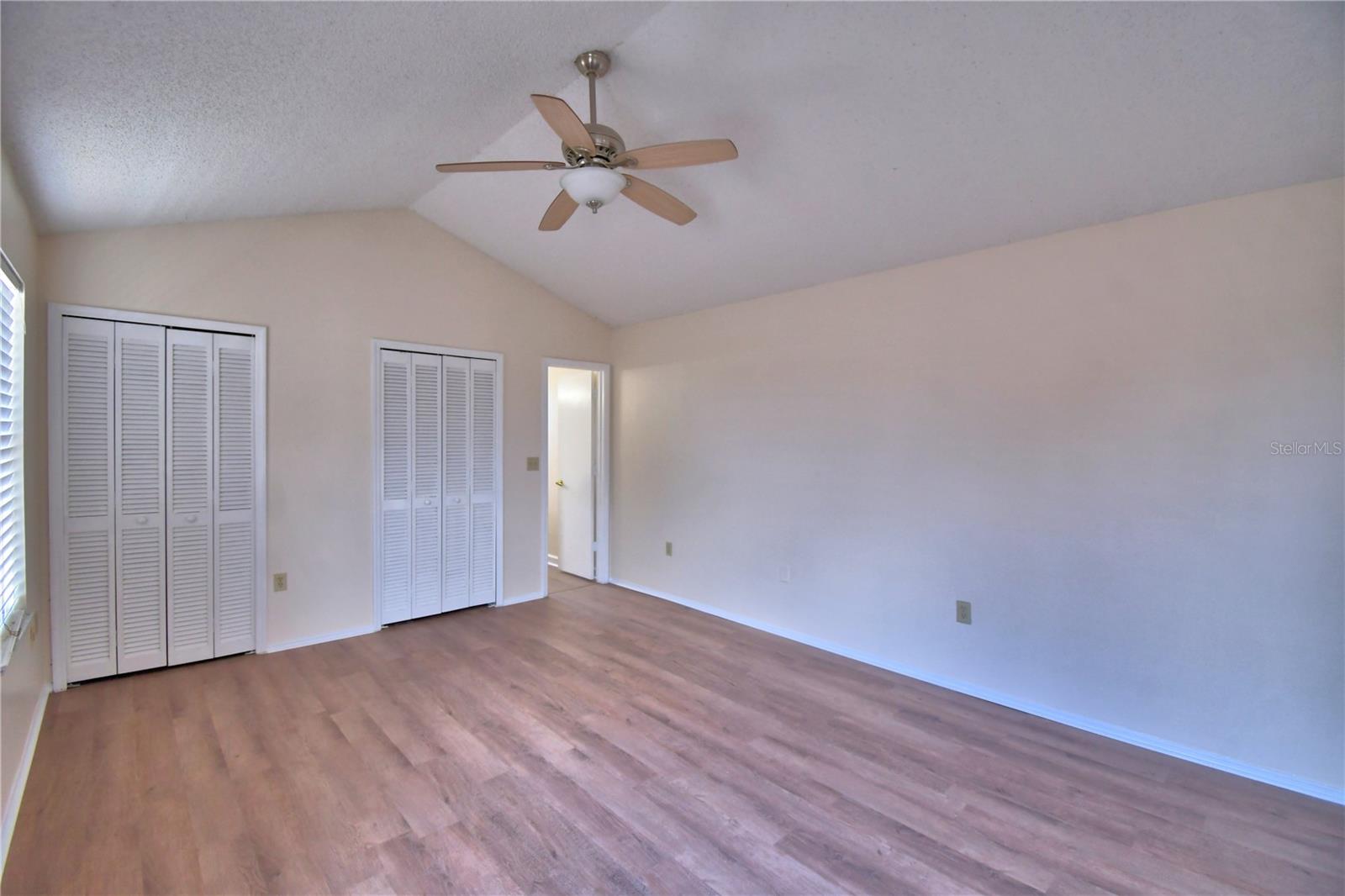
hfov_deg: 100.4
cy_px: 448
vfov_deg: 77.3
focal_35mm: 15
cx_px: 672
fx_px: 560
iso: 400
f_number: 4.5
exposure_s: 1/80
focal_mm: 10
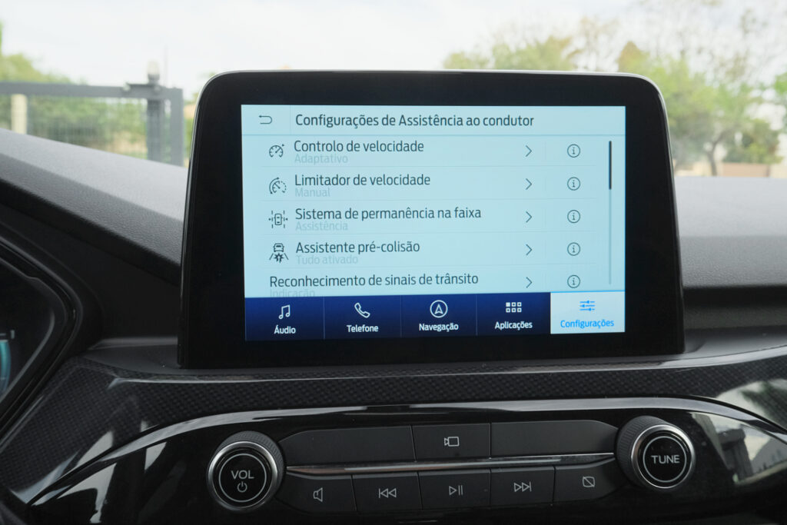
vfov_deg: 43.6
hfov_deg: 61.9
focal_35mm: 30
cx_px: 394
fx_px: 656
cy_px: 262
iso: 2000
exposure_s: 1/320
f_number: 9
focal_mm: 20.3
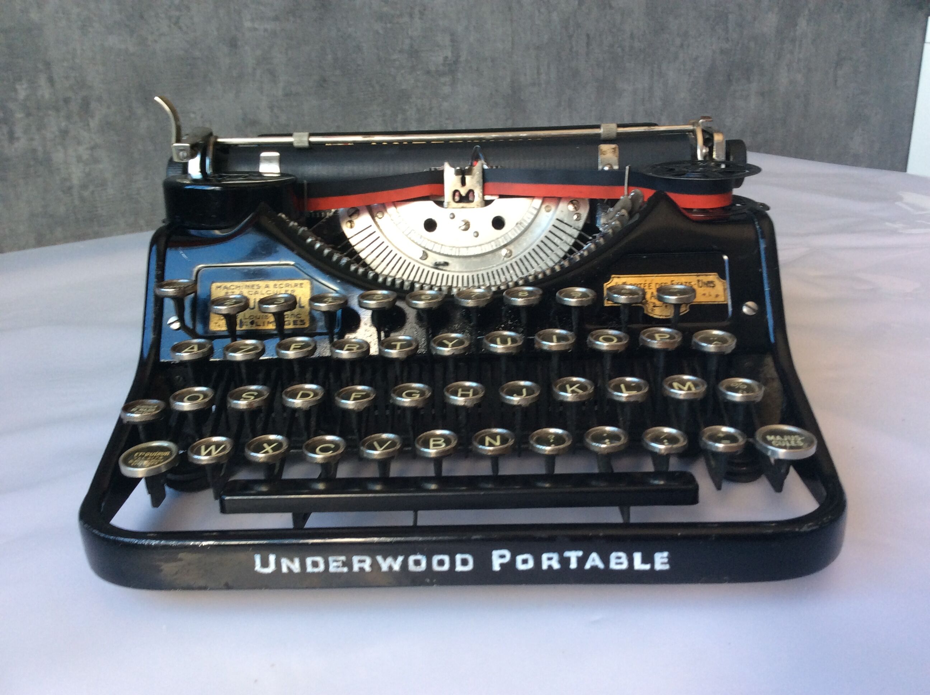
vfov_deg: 44.1
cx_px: 465
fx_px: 858
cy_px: 348
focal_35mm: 32
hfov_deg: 56.9
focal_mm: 3.3
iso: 32
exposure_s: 1/25
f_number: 2.4
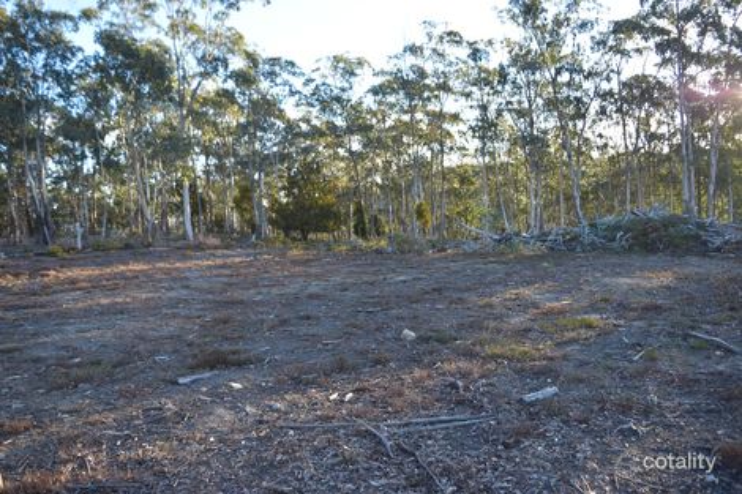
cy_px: 247
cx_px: 371
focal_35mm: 27
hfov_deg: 67.4
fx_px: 556
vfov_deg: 47.9
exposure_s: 1/200
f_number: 3.5
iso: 200
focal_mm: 18
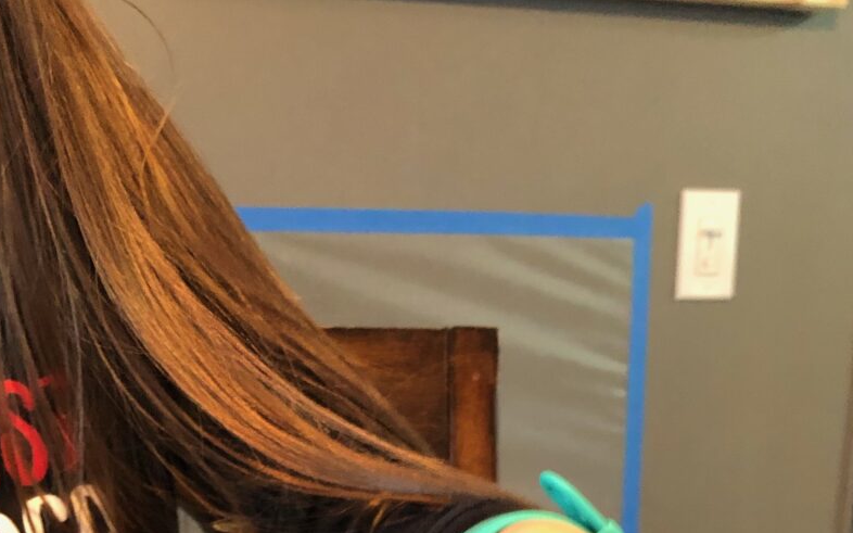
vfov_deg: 19.8
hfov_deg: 35.0
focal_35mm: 58
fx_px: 1348
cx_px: 332
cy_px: 763
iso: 80
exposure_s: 1/7
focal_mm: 3.99
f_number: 1.8
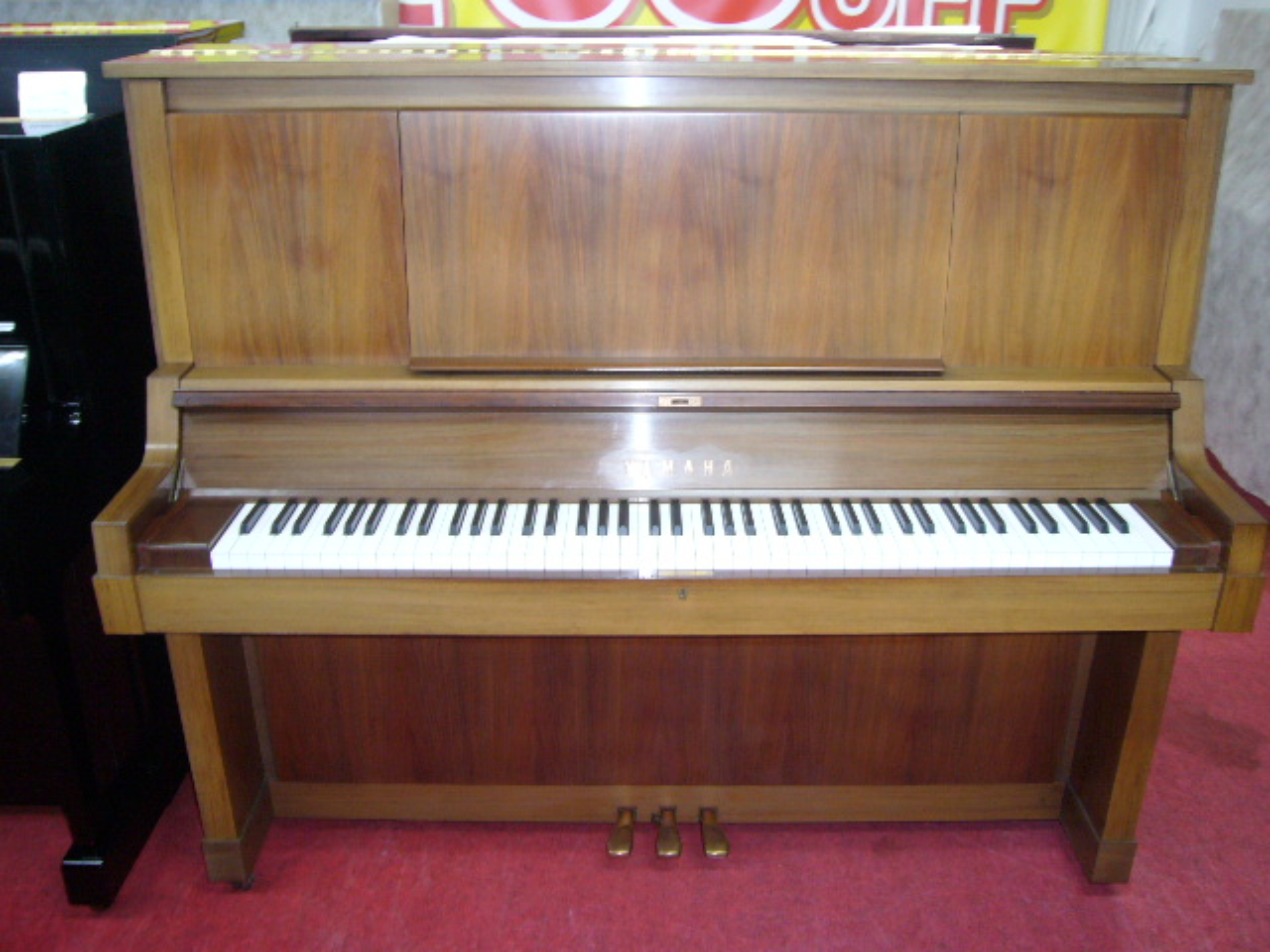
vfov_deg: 45.4
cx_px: 635
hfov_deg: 58.4
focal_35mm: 31
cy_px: 476
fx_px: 1137
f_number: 2.8
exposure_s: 1/8
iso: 100
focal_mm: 4.6
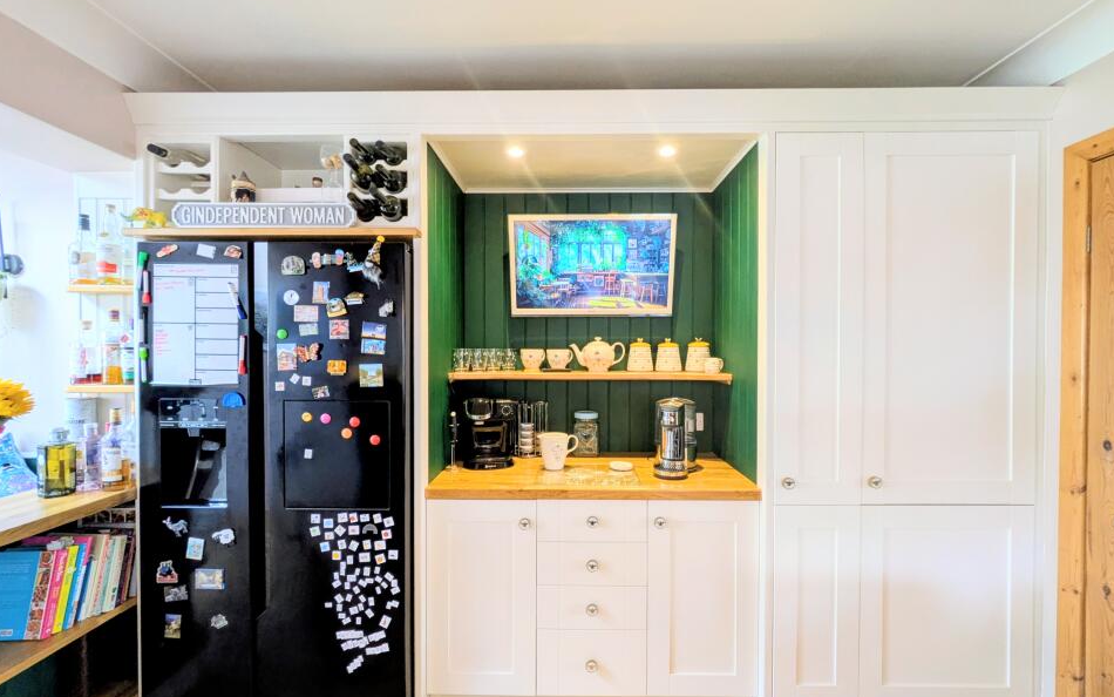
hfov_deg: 97.8
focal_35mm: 16
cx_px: 575
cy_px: 357
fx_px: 486
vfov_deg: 71.3
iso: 69
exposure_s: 1/25
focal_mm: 1.83
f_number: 2.2
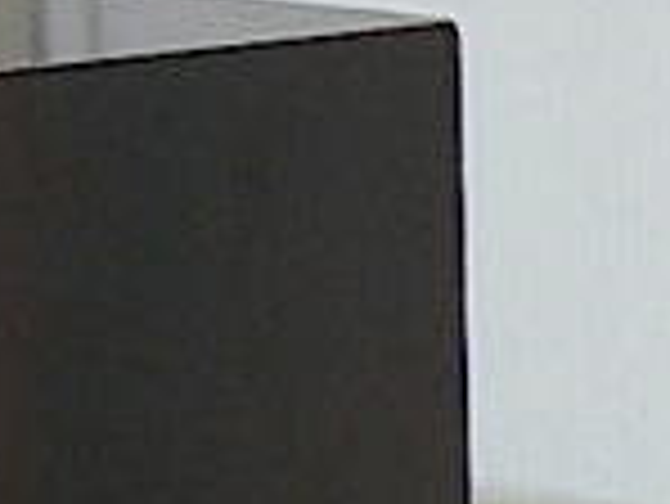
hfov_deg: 2.9
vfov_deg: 2.2
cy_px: 1454
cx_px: 1871
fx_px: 13192
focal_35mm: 681
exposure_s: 1/13
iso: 200
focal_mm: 19
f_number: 5.1
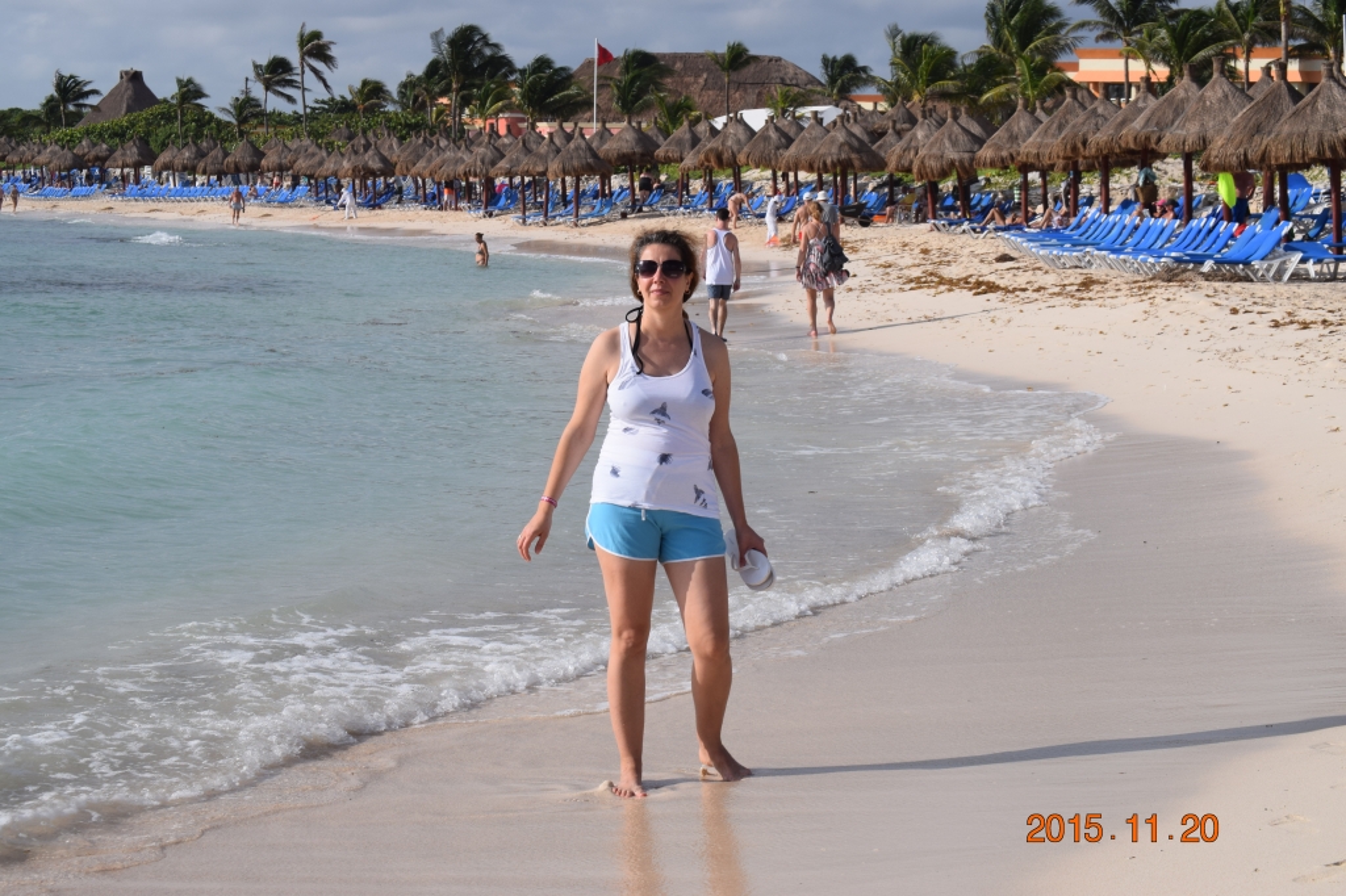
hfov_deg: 24.6
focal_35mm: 82
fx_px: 3083
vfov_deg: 16.5
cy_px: 448
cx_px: 673
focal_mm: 55
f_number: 11
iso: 200
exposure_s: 1/500
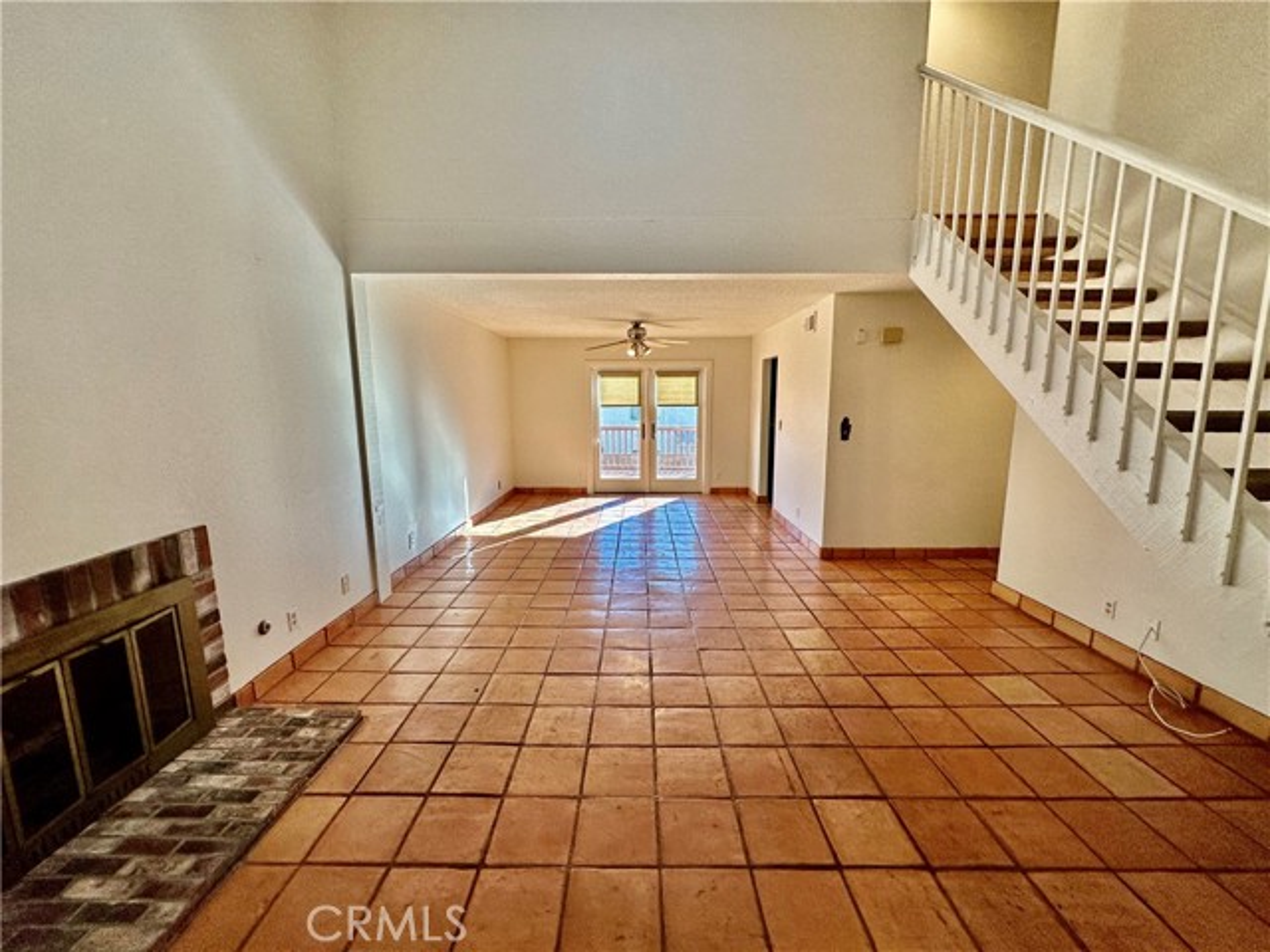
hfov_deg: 102.1
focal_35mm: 14
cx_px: 635
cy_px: 476
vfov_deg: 85.7
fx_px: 514
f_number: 2.2
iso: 125
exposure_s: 1/120
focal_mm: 2.22
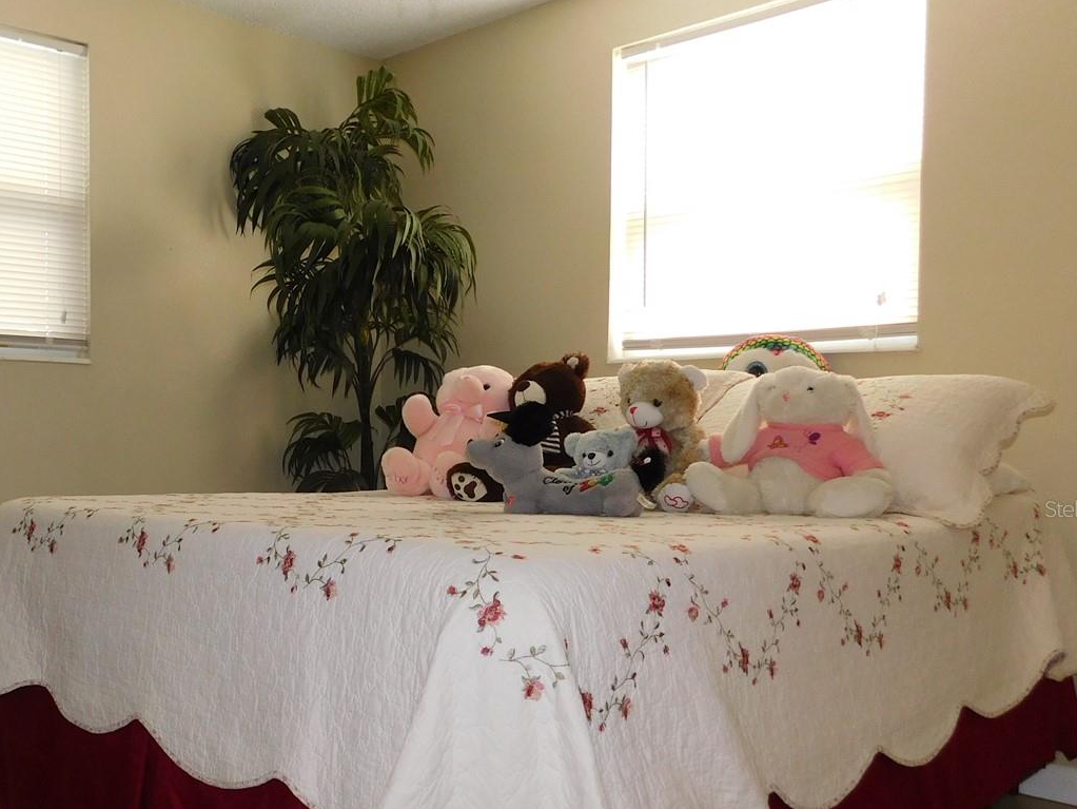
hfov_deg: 49.8
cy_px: 508
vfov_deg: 39.4
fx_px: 1120
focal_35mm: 36
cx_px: 301
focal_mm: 4
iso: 200
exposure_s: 1/30
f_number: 3
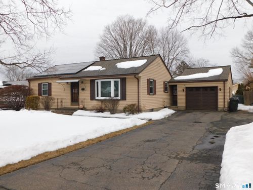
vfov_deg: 46.8
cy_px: 95
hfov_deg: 60.0
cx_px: 126
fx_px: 219
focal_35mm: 30
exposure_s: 1/800
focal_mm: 5.3
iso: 125
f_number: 3.2
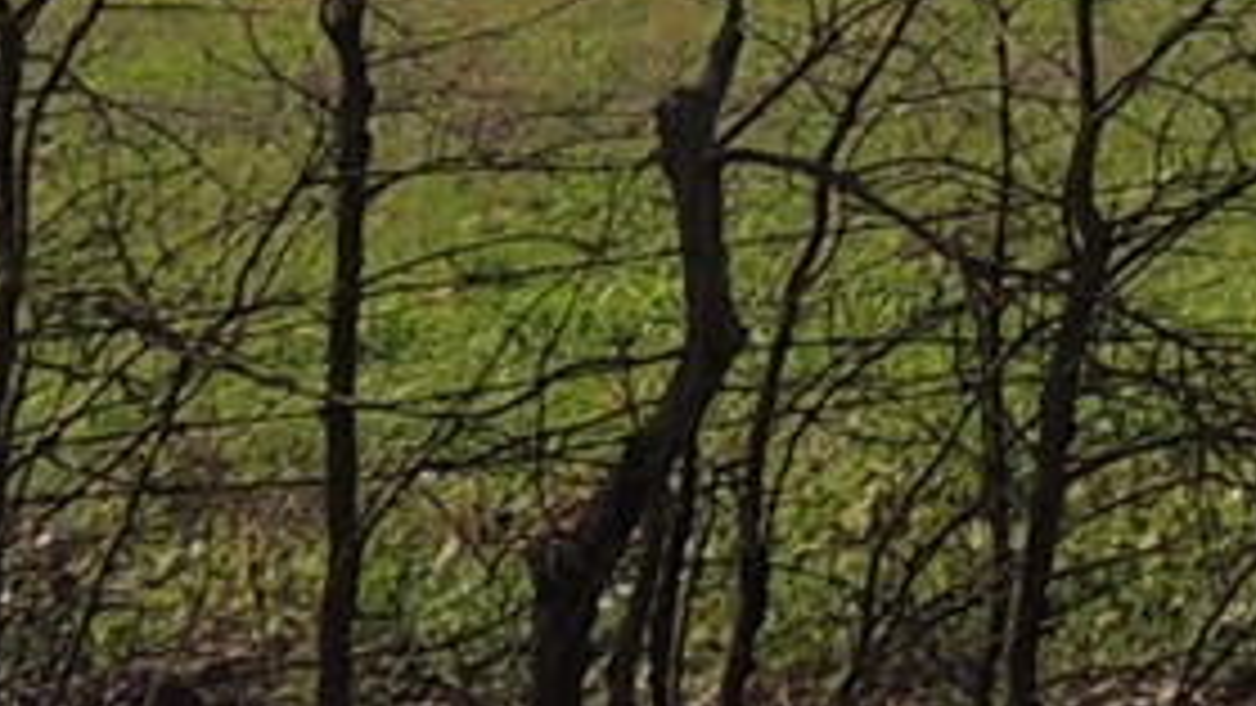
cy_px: -715
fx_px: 5995
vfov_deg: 6.5
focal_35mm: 180
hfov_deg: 10.0
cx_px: 3313
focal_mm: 4.3
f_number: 3
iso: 100
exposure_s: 1/1250
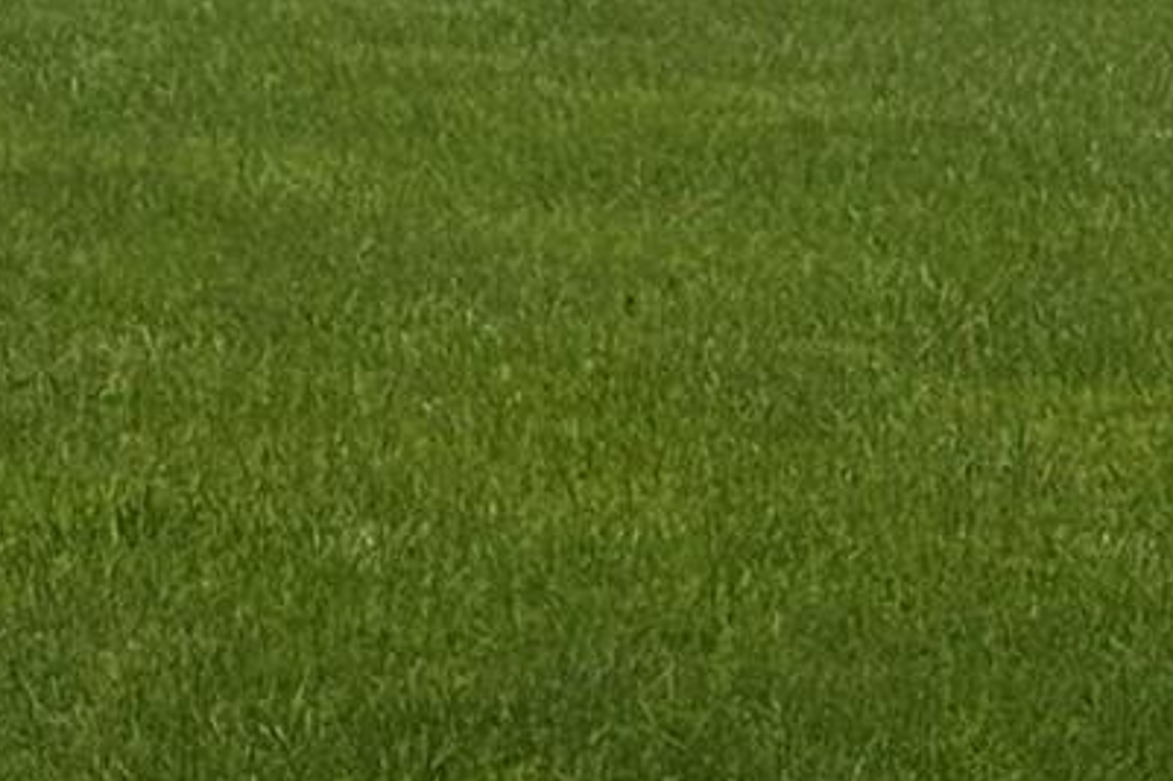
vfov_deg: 5.2
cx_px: 1597
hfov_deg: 8.0
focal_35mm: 255
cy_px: -1173
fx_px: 8305
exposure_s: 1/5587
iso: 64
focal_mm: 6.76
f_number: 1.78
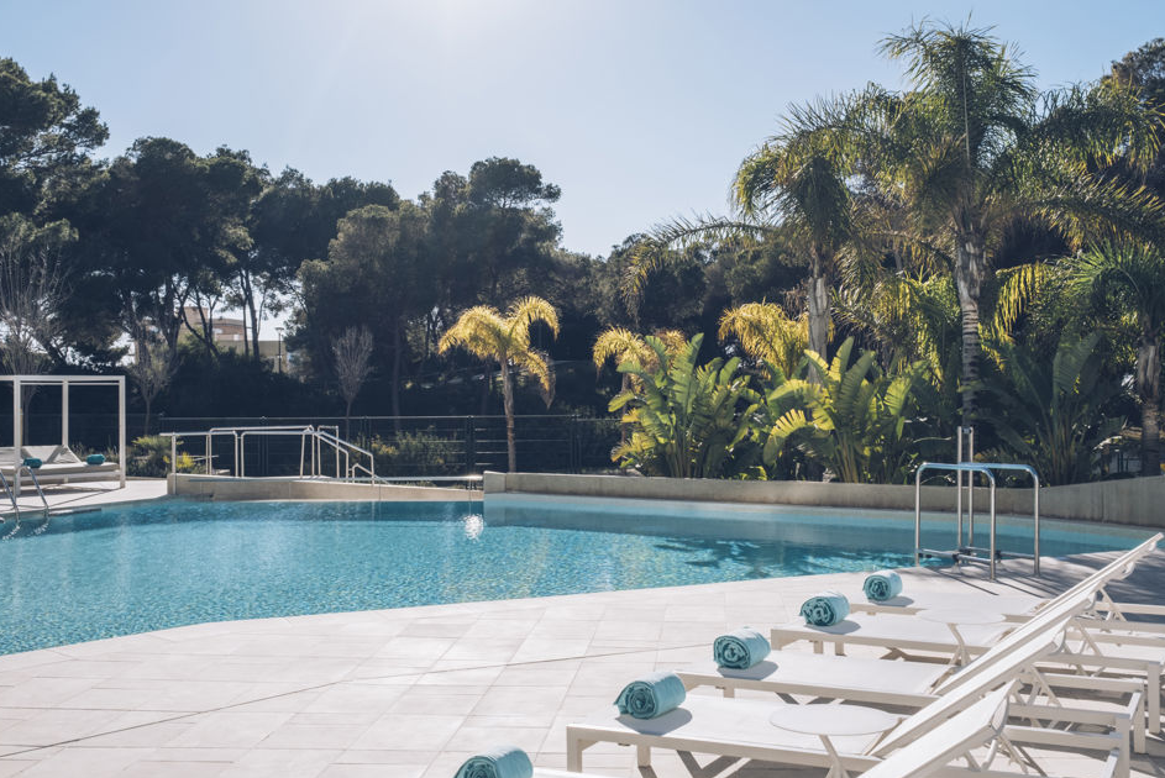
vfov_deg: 35.1
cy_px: 373
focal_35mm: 38
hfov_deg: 50.7
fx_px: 1230
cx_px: 595
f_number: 13
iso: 160
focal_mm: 23
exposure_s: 1/125
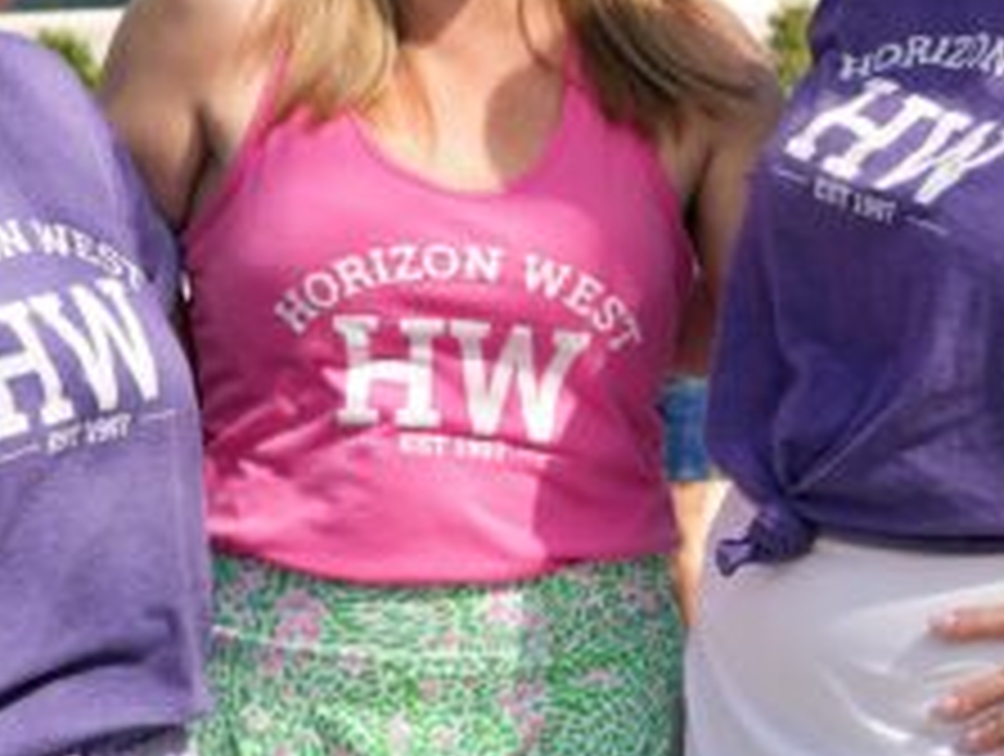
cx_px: 491
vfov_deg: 9.9
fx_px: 4300
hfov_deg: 13.3
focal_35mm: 148
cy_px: -119
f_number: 8
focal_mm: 43
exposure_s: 1/200
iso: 100
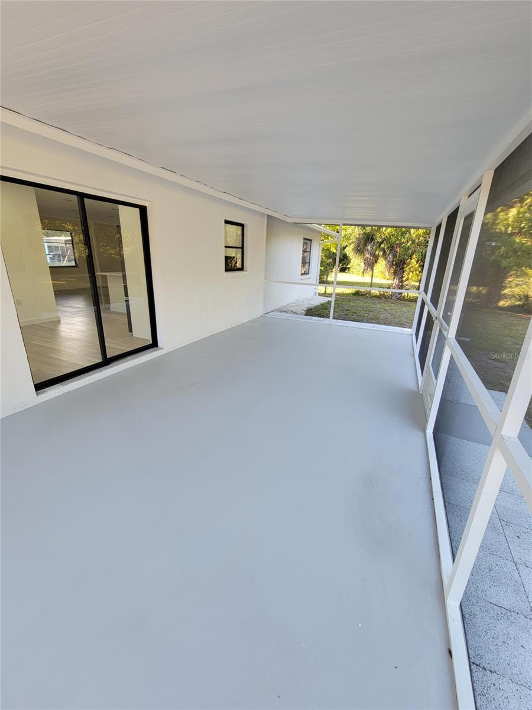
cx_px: 266
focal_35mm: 13
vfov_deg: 106.2
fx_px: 266
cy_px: 355
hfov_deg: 89.9
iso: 100
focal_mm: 2.2
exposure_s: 1/120
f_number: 2.2
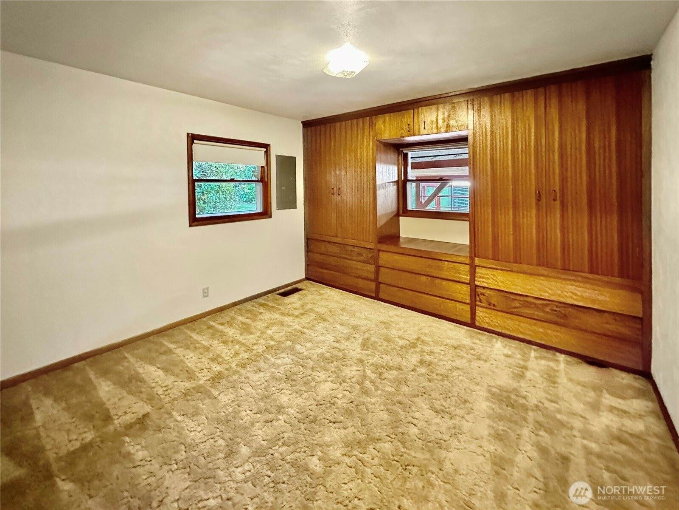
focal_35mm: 14
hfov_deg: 102.1
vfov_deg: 85.7
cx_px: 340
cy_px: 255
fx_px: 275
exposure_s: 1/40
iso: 1250
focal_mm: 2.22
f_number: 2.2
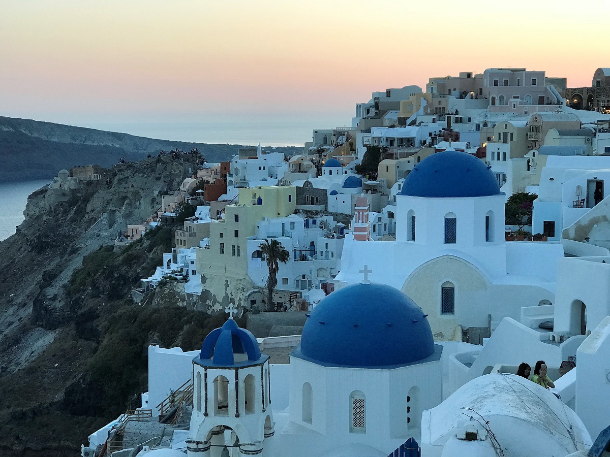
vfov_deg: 25.7
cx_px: 305
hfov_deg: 33.8
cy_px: 228
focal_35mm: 57
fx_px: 1004
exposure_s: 1/50
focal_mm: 6.6
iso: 32
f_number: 2.8
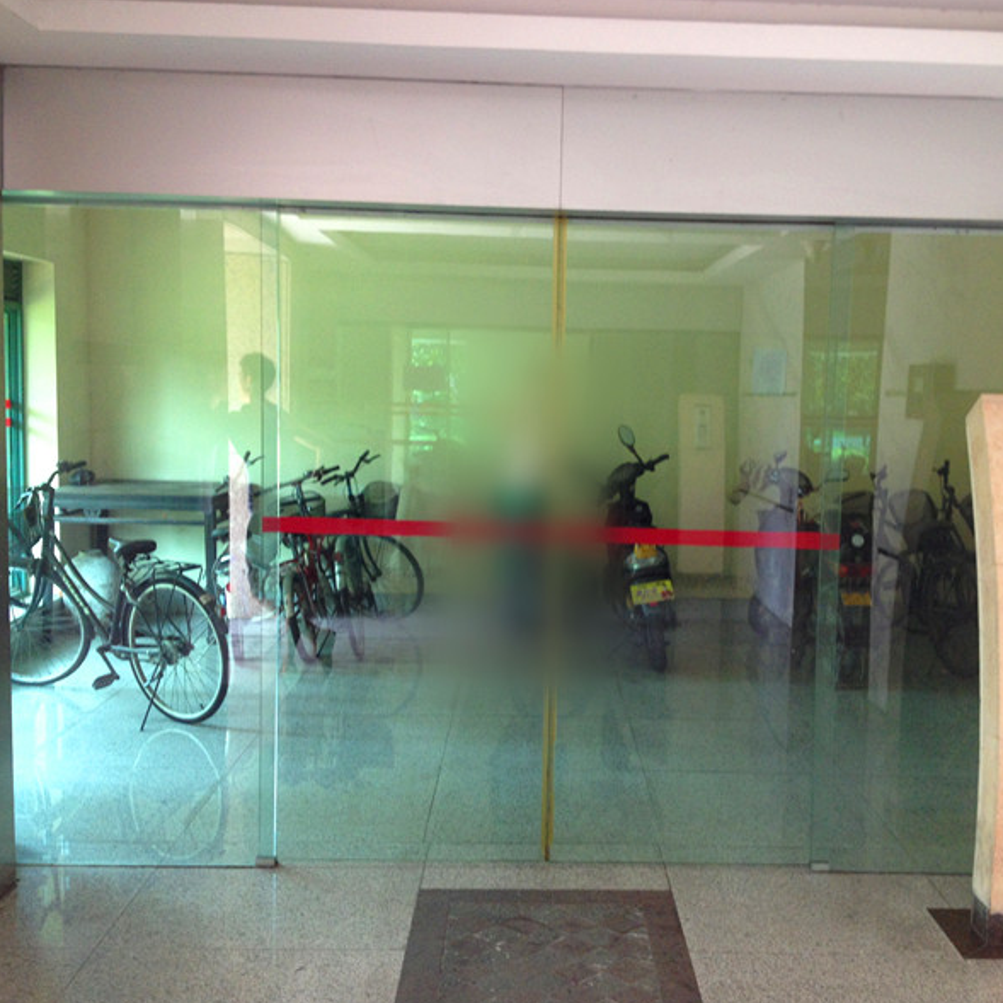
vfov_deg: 40.0
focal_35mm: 42
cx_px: 582
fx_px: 1377
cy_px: 502
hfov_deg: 39.9
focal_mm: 4.28
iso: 80
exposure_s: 1/20
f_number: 2.4
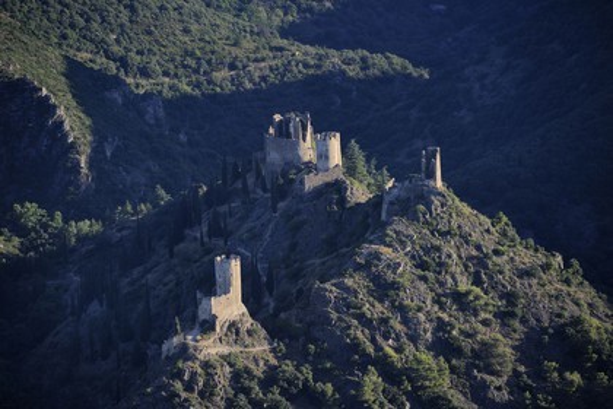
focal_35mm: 200
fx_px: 3405
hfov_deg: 10.3
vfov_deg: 6.9
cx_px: 306
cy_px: 204
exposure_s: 1/800
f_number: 4.5
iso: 400
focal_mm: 200
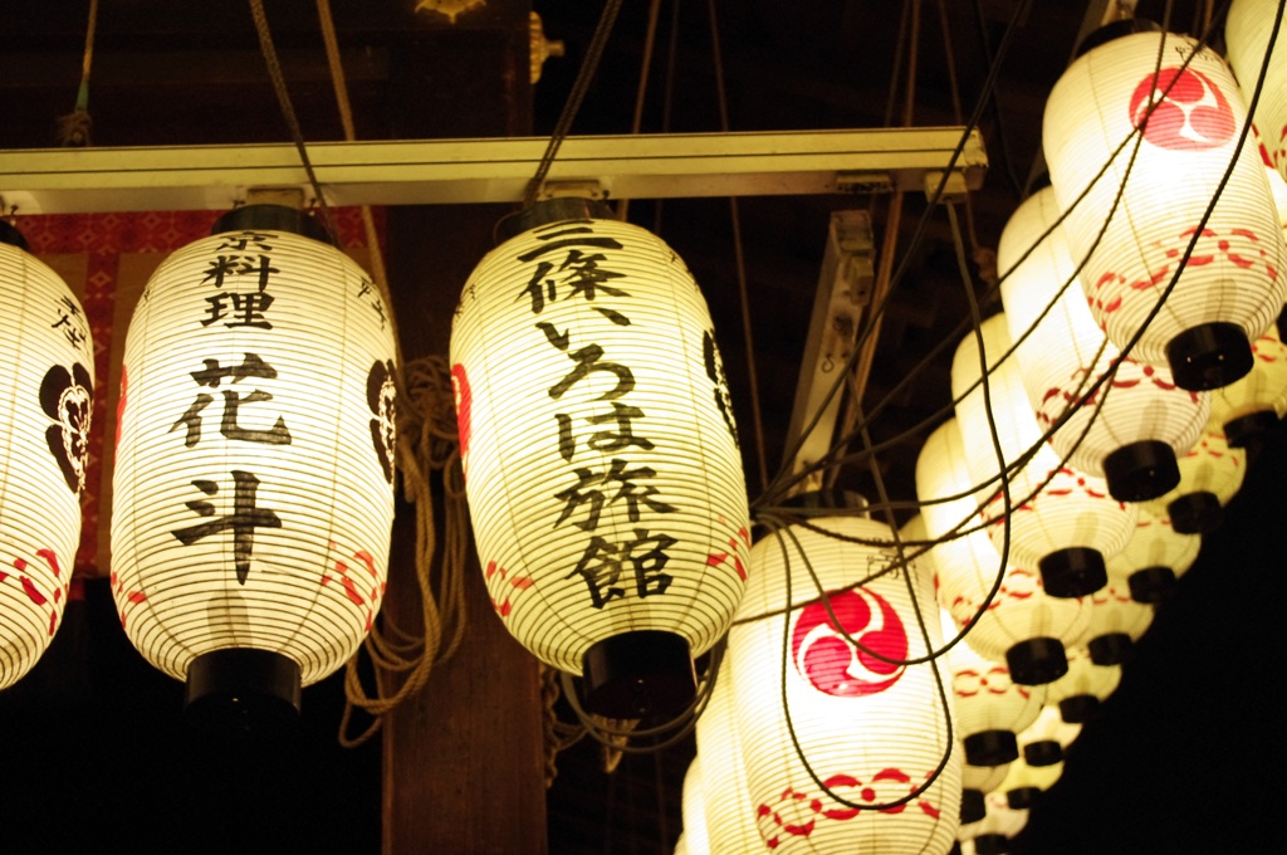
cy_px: 428
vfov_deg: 25.9
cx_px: 644
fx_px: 1857
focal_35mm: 52
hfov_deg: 38.2
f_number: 4.5
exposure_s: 1/40
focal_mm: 35
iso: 1600
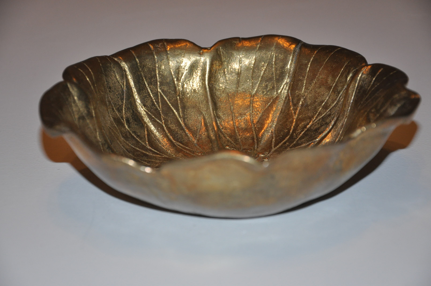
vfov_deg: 11.4
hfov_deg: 17.1
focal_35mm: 120
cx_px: 216
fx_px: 1435
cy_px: 143
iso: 800
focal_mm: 80
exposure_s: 1/60
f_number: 5.3
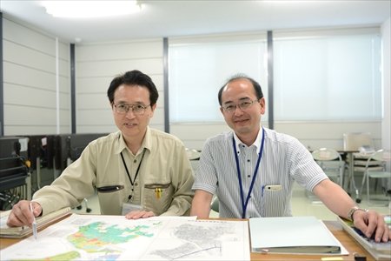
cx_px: 196
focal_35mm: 31
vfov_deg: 42.3
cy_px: 130
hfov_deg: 60.3
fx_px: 337
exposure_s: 1/320
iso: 1000
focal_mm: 31
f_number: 2.8
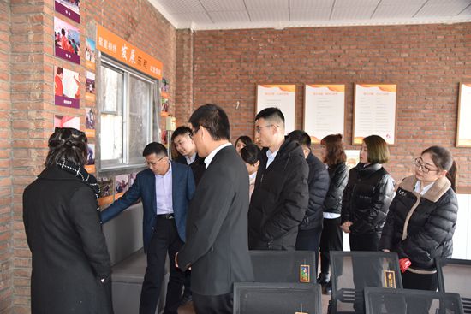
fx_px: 366
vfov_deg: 46.4
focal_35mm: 28
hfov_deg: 65.5
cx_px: 236
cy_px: 157
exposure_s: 1/60
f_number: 4
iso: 1000
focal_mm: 28
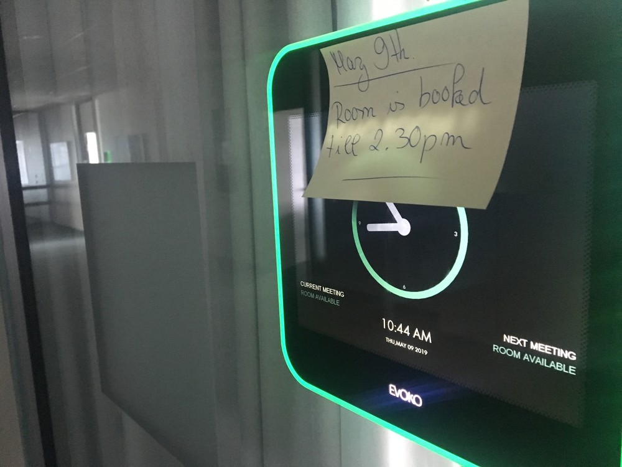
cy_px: 234
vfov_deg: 48.2
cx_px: 311
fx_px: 521
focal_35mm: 29
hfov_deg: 61.7
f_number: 2.2
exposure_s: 1/17
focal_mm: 4.15
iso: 320
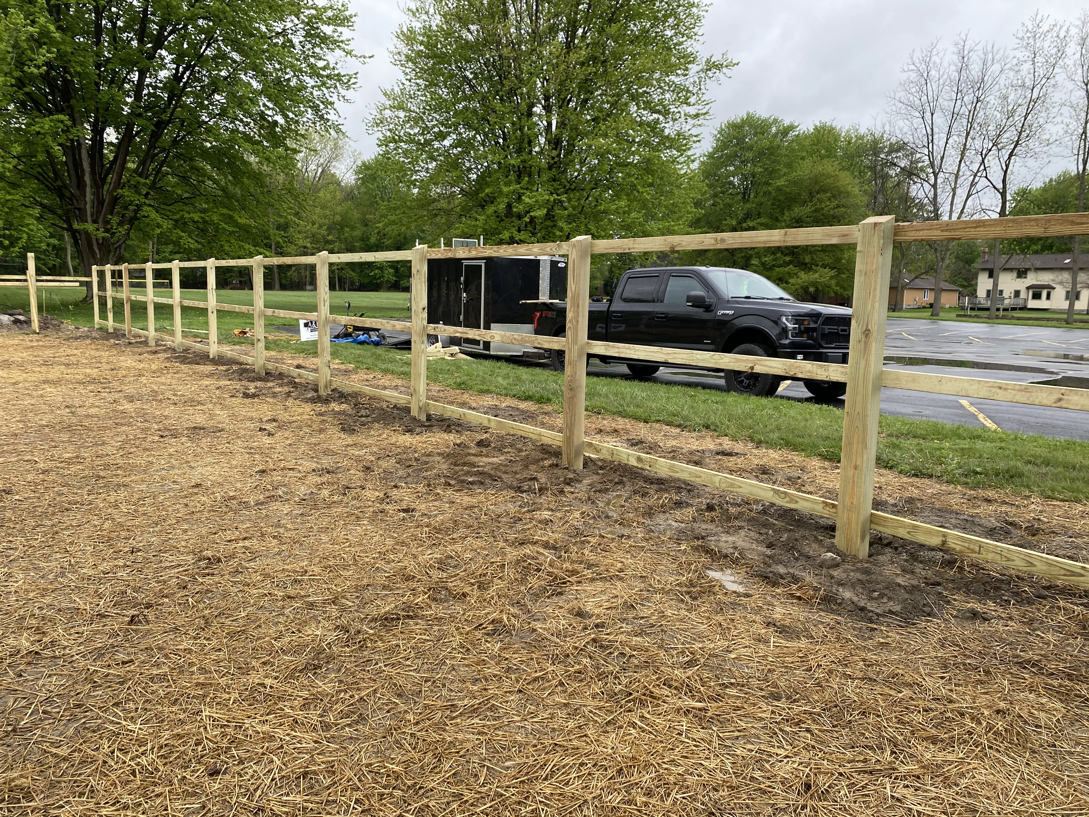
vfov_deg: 53.1
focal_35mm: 26
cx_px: 544
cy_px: 408
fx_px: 818
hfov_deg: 67.3
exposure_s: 1/588
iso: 32
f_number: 1.8
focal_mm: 4.25
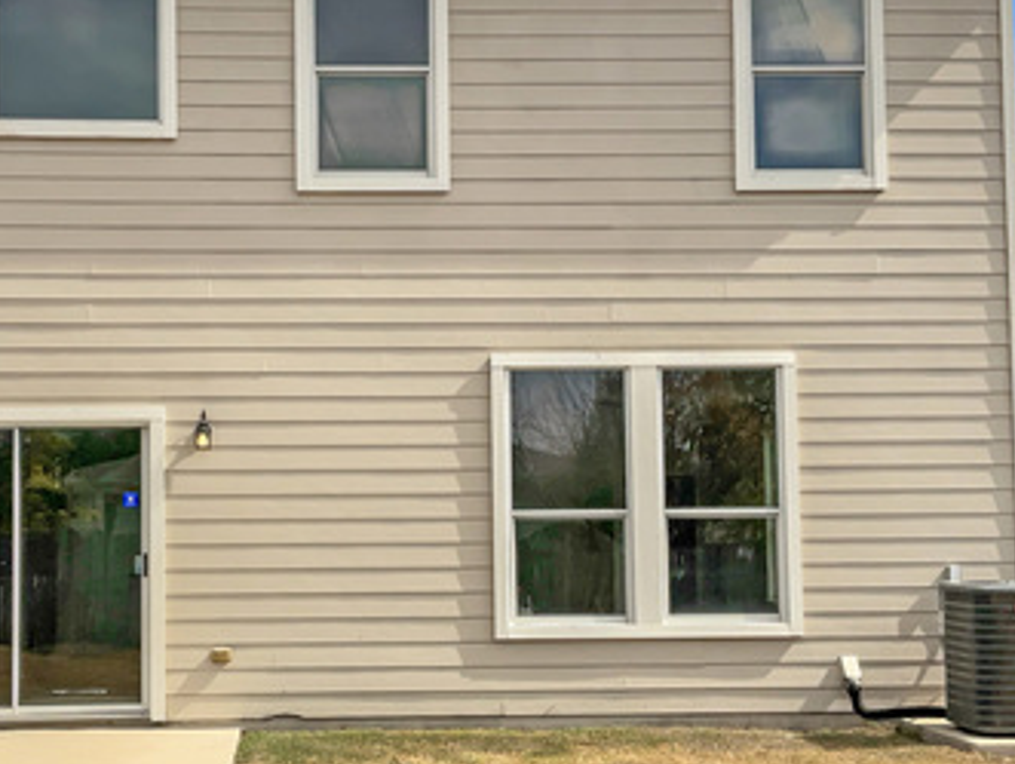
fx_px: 1644
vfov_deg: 26.1
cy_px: 457
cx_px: 386
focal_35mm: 56
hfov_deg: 34.2
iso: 16
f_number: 1.8
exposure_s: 1/2427
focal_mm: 3
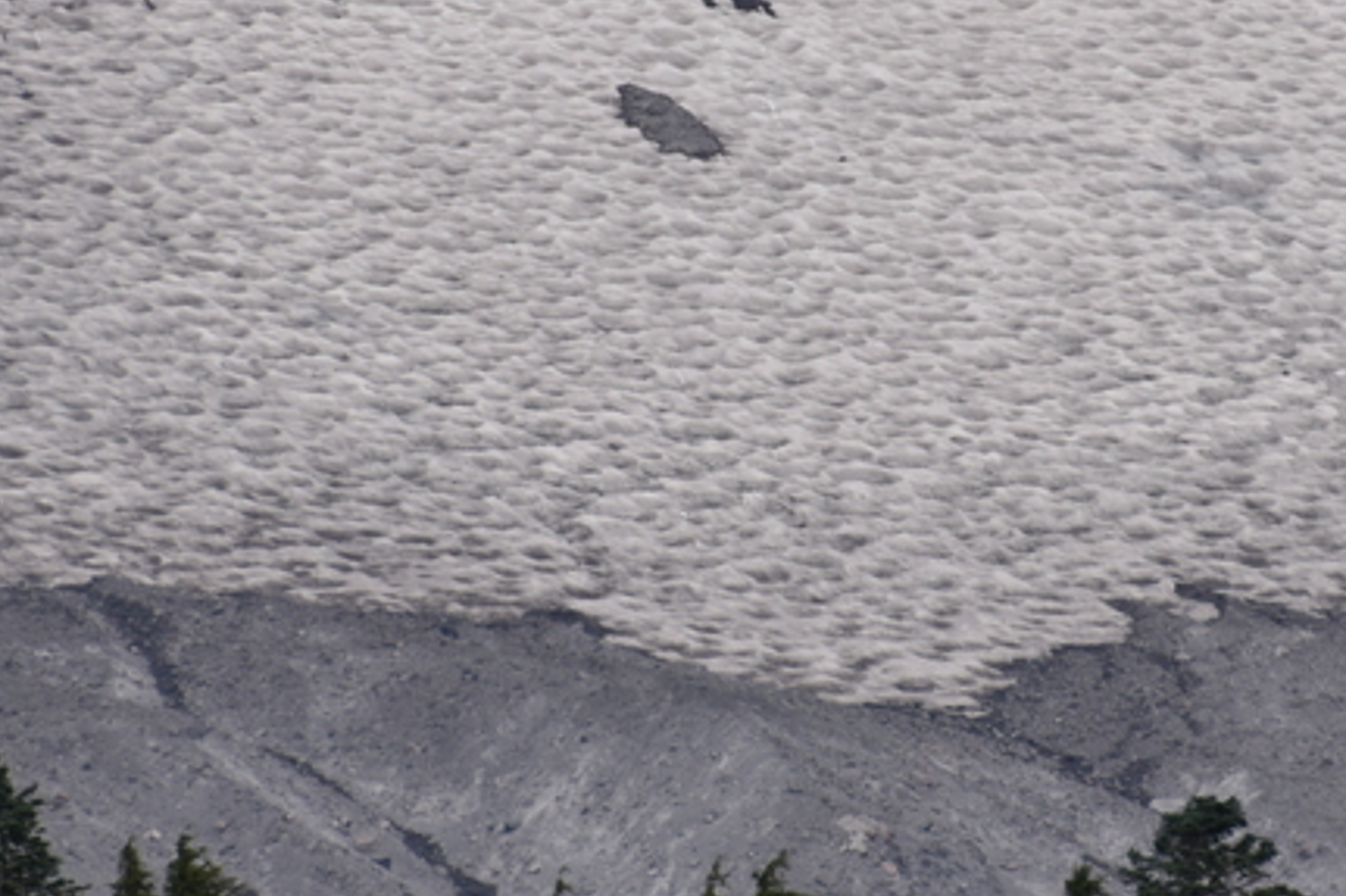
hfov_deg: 2.3
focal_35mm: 892
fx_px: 33336
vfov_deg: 1.5
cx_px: 803
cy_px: 275
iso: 100
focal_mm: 300
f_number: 7.1
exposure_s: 1/640
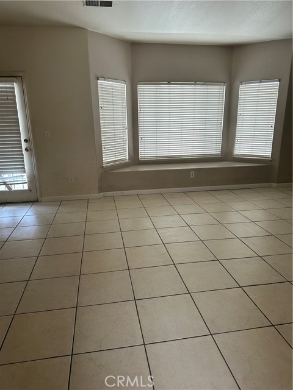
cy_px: 195
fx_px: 271
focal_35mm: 24
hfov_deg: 56.8
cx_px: 146
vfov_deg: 71.6
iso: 200
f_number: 1.78
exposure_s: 1/121
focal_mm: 6.86
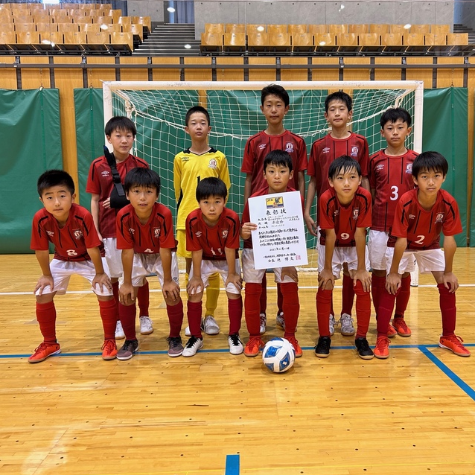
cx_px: 272
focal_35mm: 31
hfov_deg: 52.3
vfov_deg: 52.5
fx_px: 481
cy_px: 236
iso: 100
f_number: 1.5
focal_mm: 5.7
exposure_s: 1/60
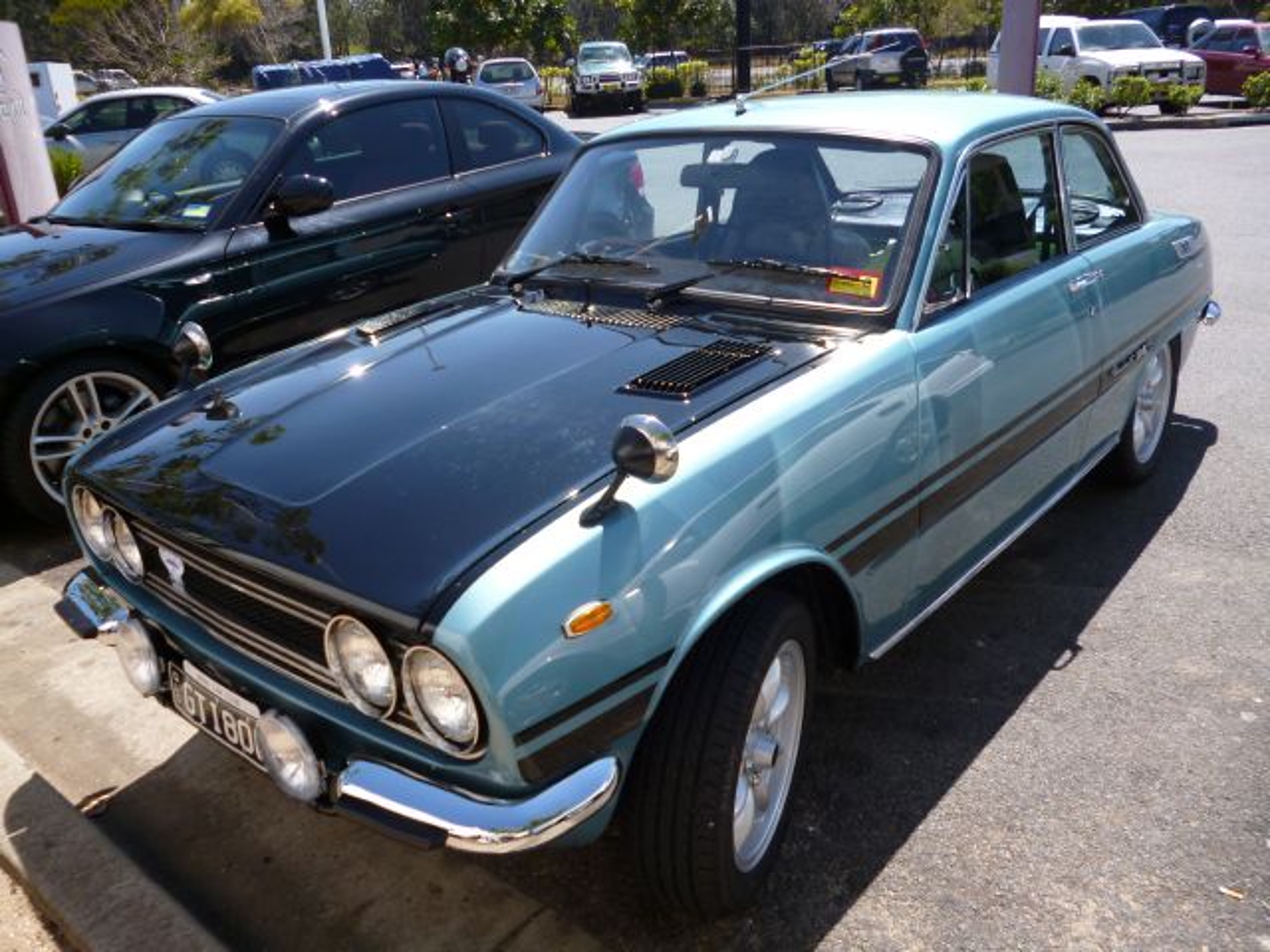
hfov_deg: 63.4
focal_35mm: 28
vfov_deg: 49.7
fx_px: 1027
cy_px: 476
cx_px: 635
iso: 100
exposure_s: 1/640
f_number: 3.1
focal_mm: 5
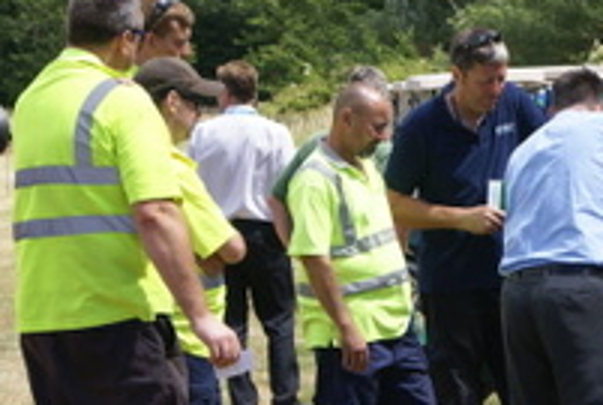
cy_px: 240
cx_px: 594
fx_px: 3005
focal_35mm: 179
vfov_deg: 7.7
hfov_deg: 11.4
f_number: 8
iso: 100
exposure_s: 1/160
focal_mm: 60
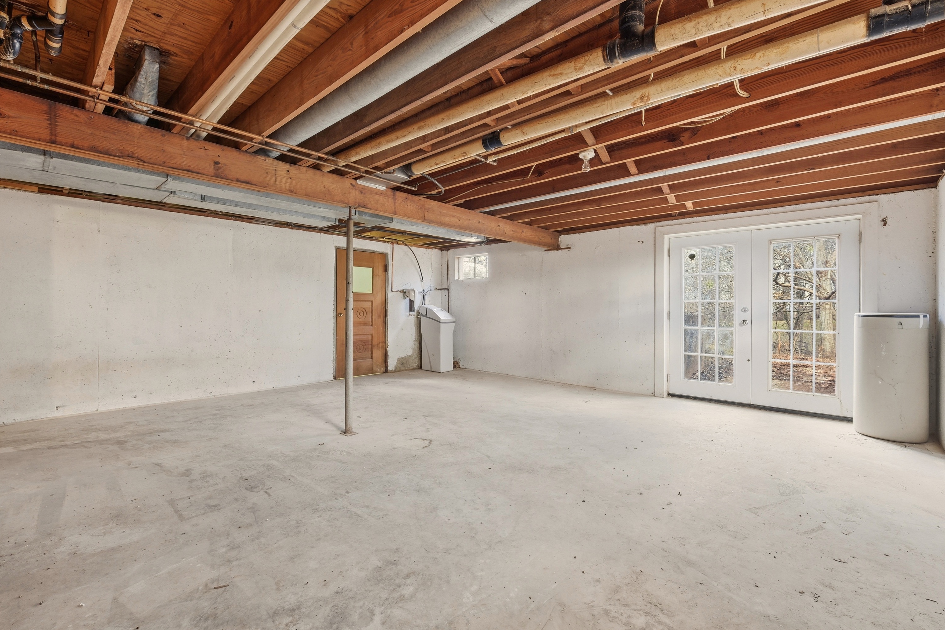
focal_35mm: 15
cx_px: 472
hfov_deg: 100.4
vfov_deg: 77.3
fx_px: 394
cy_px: 315
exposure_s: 1/14
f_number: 9
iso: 400
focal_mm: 10
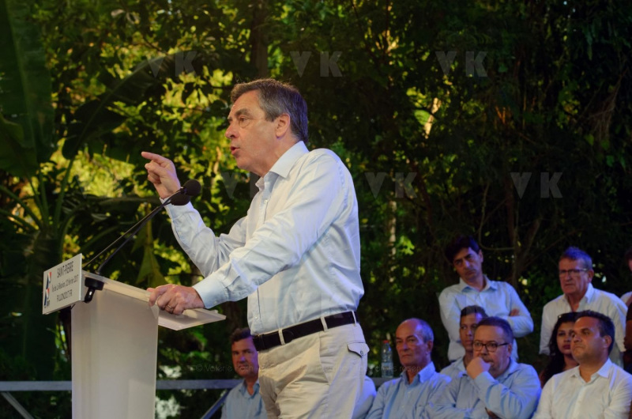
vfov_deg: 13.0
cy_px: 210
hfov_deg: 19.5
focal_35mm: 105
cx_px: 316
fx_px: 1840
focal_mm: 70
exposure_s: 1/250
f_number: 5.6
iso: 800
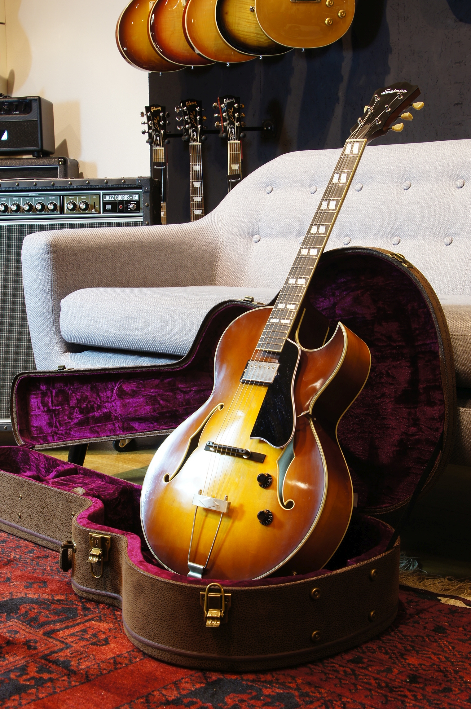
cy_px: 354
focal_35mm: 52
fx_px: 1033
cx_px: 236
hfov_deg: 25.7
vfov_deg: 37.9
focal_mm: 35
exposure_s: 1
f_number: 9
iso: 100
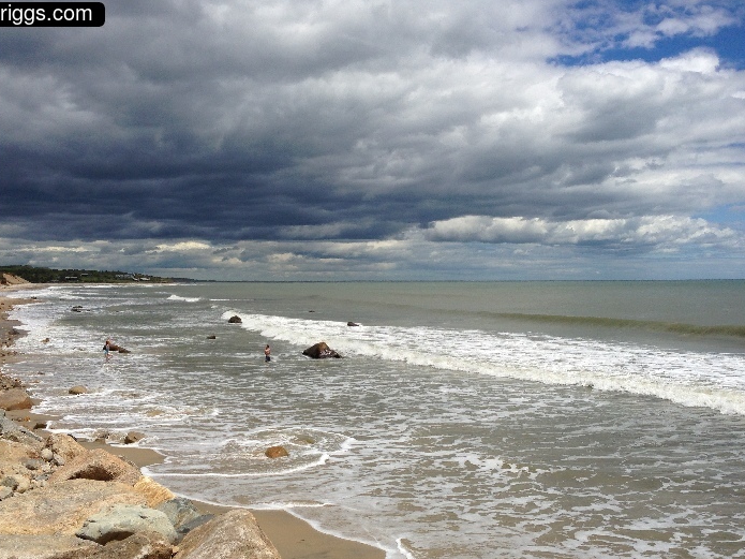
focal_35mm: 38
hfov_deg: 49.0
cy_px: 313
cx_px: 361
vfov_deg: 37.7
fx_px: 818
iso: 50
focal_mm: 4.13
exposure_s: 1/4525
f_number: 2.4
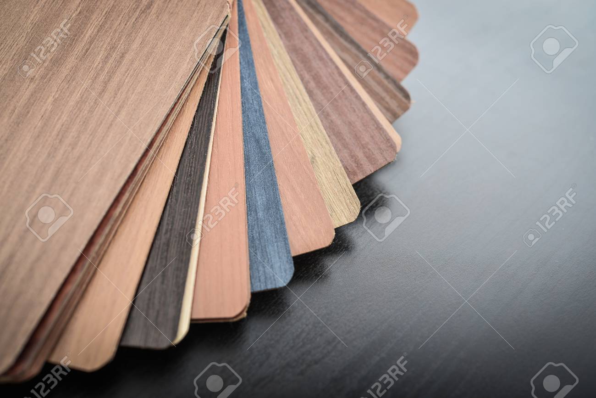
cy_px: 199
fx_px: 993
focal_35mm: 60
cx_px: 298
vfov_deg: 22.6
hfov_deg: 33.4
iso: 160
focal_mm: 60
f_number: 6.3
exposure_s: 1/160
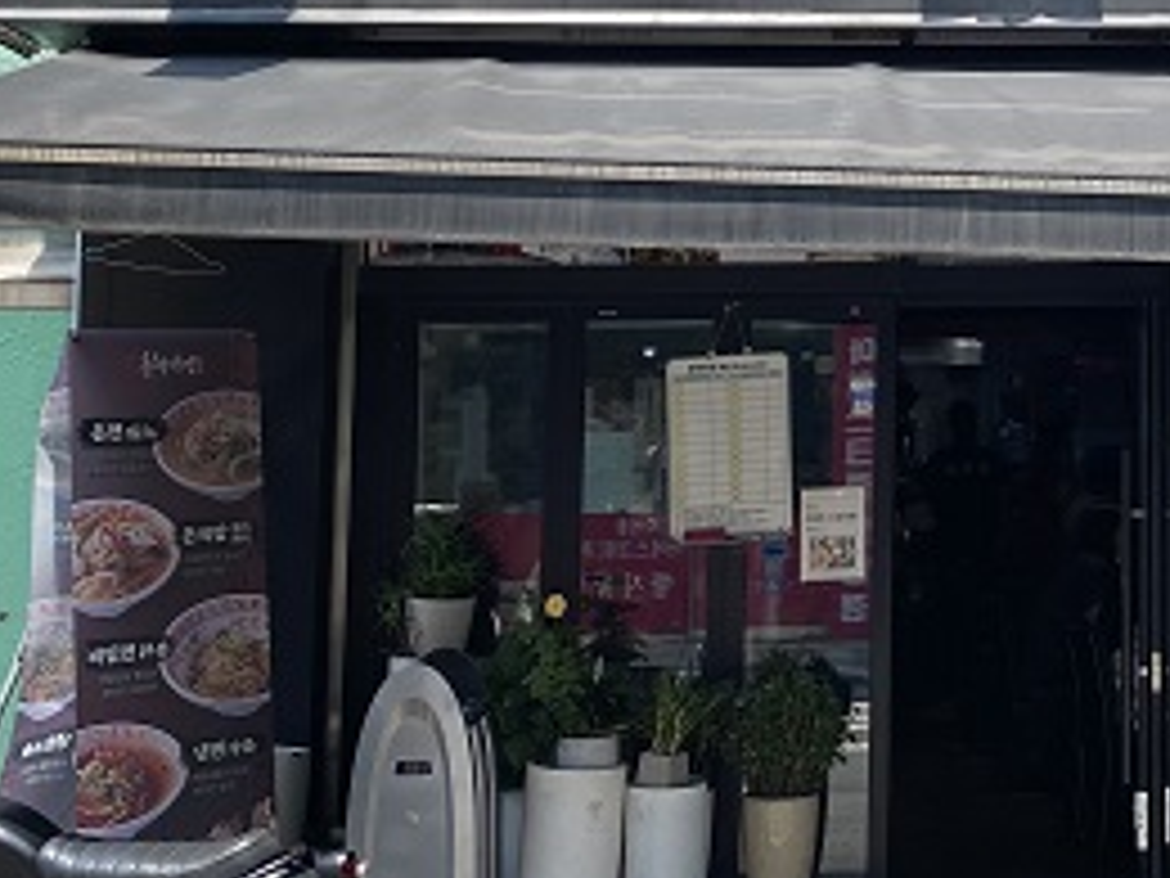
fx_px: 2434
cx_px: 1228
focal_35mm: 72
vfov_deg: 20.1
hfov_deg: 25.4
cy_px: 117
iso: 32
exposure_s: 1/1157
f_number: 1.8
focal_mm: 4.25
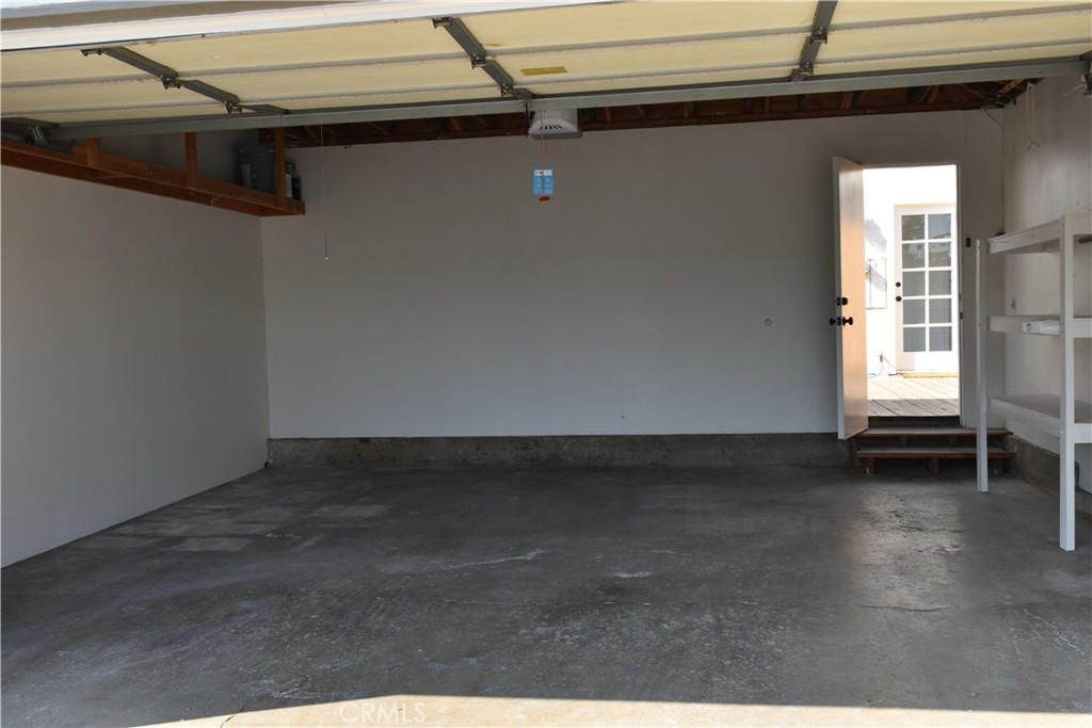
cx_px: 546
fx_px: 1047
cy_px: 364
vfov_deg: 38.4
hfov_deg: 55.1
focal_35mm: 34
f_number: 8
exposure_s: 1/250
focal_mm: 23
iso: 280
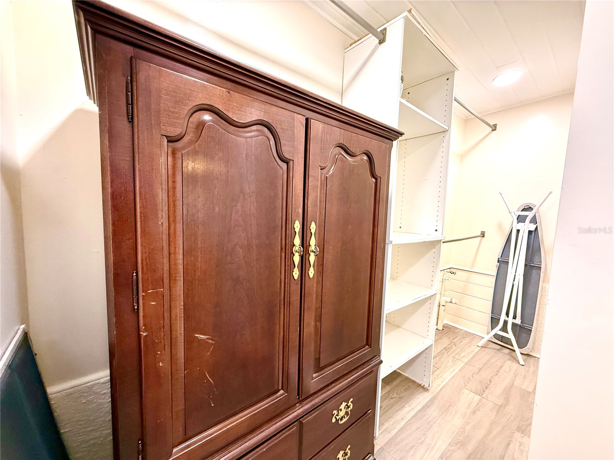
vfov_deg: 85.7
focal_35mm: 14
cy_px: 230
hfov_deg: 102.1
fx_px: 248
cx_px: 307
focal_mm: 2.22
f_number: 2.2
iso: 400
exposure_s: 1/60
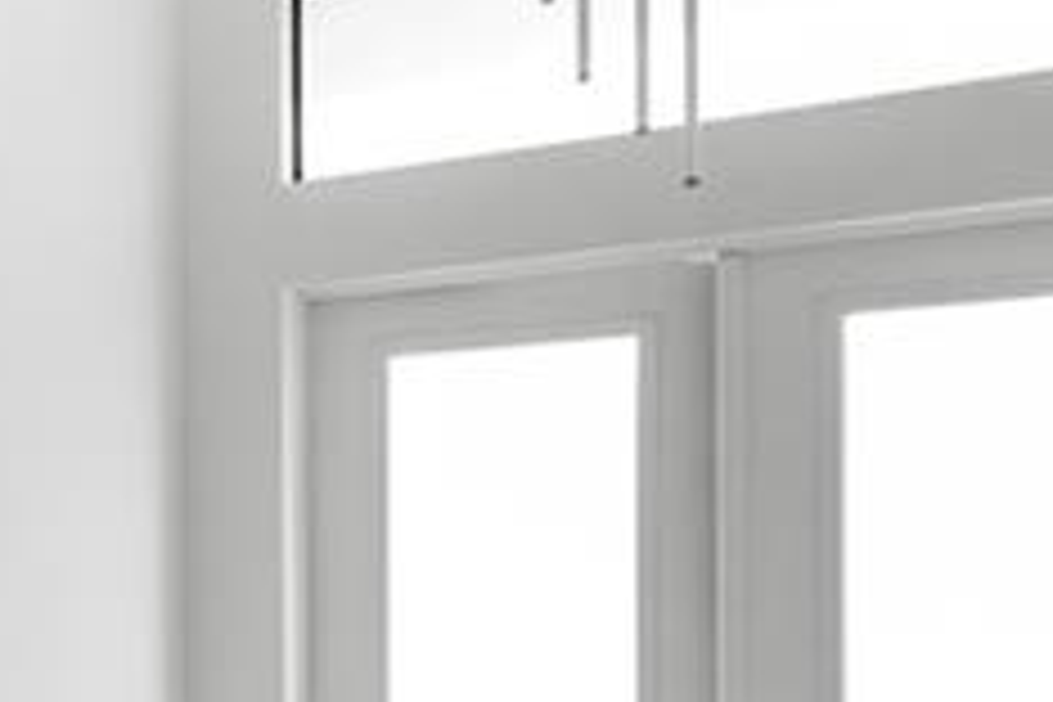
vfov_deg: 19.1
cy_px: 657
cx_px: -999
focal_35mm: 70
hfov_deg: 19.1
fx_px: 2047
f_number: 4
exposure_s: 1/60
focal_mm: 16
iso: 160
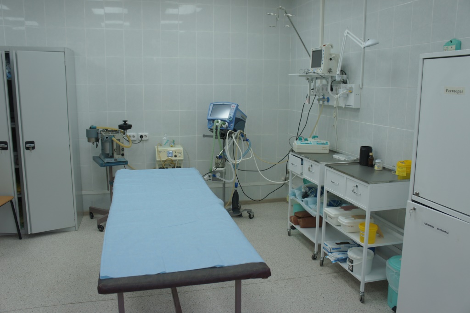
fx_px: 391
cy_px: 156
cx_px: 235
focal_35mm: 30
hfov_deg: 62.0
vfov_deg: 43.5
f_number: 4
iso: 200
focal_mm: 20
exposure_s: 1/30
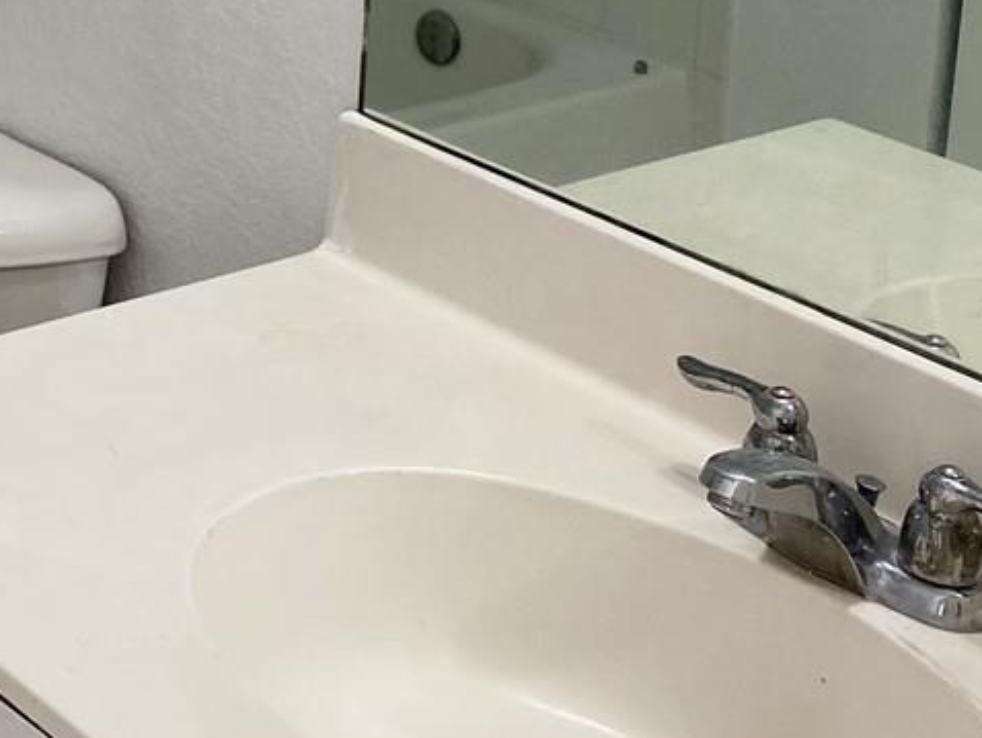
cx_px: -454
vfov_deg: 15.7
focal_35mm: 87
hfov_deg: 19.8
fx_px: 2469
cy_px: -339
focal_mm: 4.25
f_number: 1.8
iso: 80
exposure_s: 1/121
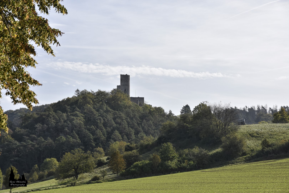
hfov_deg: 19.5
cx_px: 144
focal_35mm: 105
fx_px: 843
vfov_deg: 13.0
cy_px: 96
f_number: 7.1
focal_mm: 70
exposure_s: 1/800
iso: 200
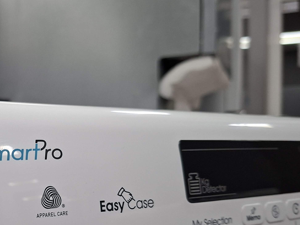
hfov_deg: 37.5
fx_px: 407
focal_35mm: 47
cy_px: 183
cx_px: 25
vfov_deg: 30.1
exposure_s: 1/50
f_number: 1.8
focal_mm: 5.54
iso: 160
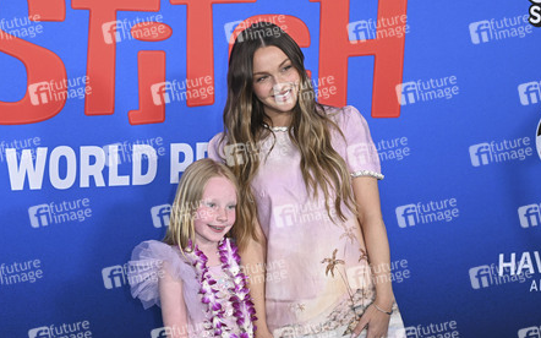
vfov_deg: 24.4
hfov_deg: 38.2
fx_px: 781
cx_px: 272
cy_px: 182
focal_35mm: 53
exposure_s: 1/200
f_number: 6.3
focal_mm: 51
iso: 1600
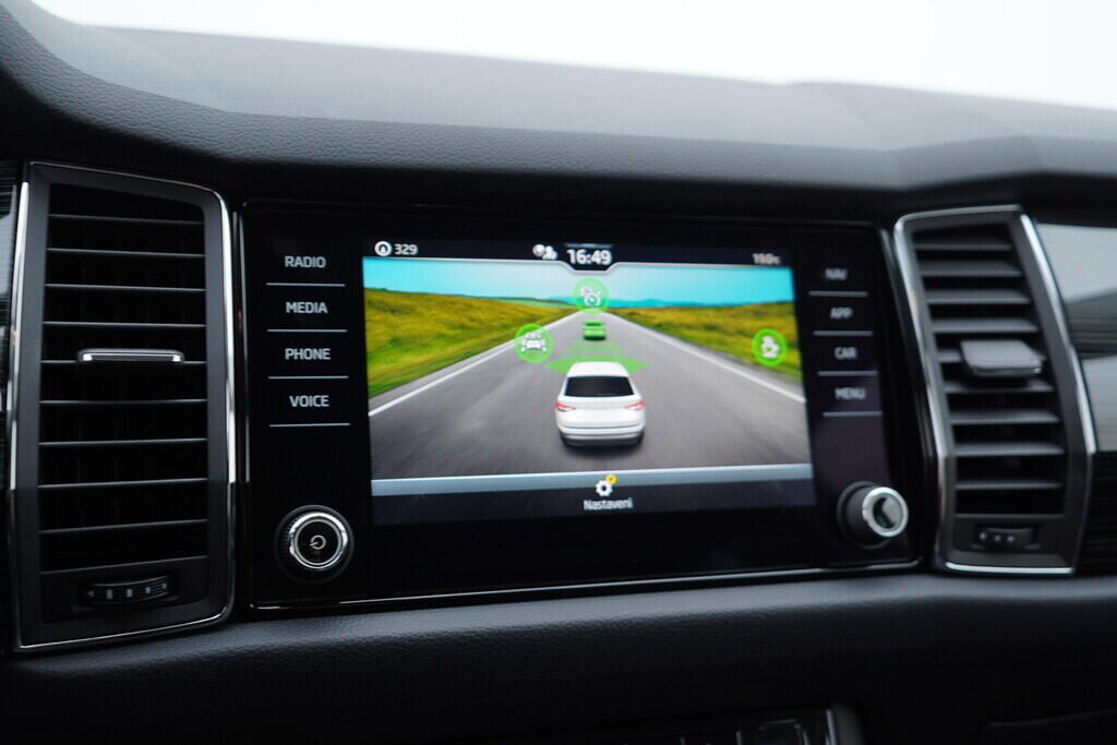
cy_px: 372
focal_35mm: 36
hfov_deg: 53.1
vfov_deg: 36.9
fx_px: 1117
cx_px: 558
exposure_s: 1/50
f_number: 3.2
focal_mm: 24
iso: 125
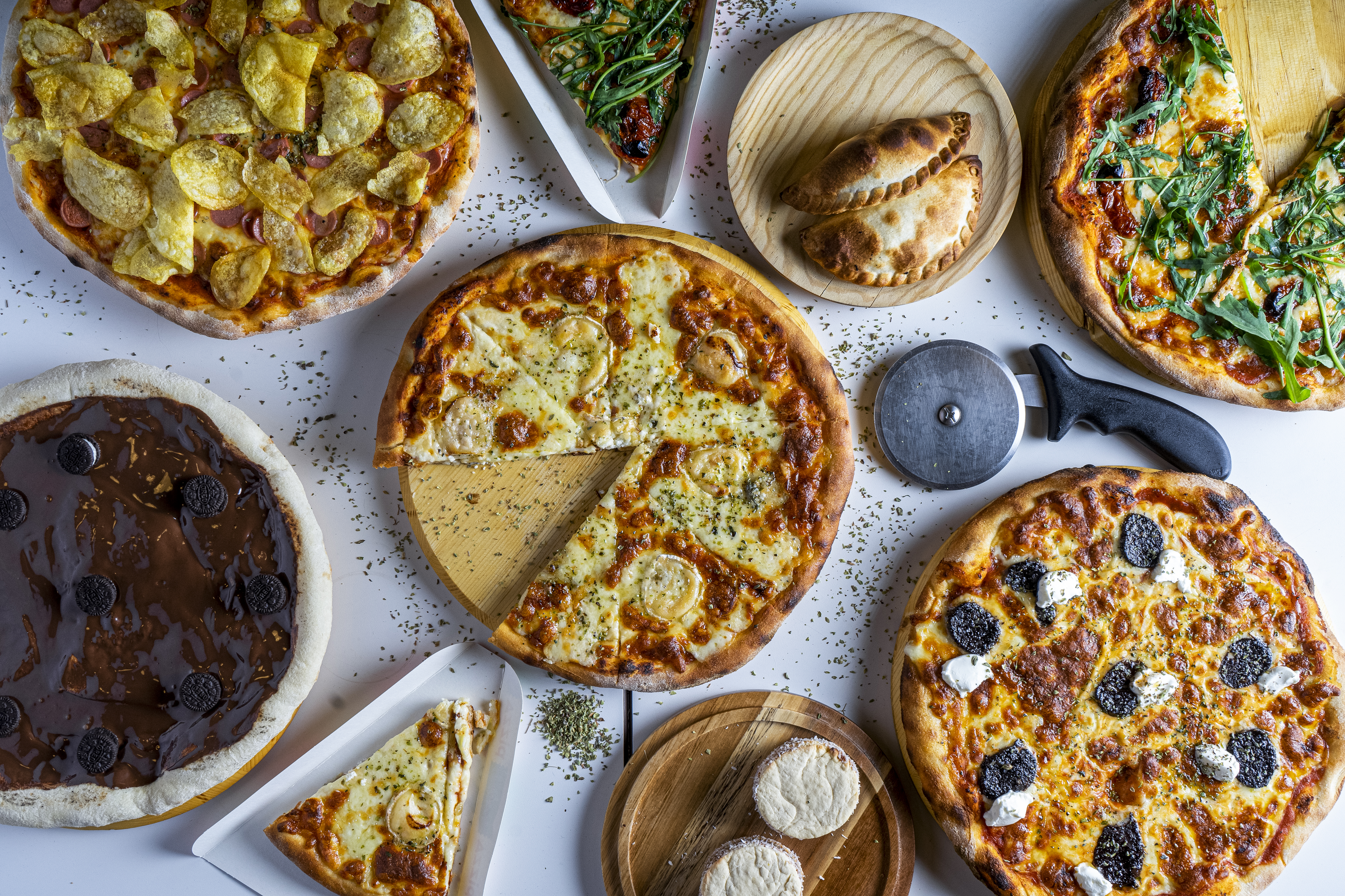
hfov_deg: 46.4
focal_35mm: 42
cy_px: 448
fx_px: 1569
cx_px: 672
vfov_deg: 31.9
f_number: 9
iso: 320
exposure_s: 1/160
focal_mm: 42
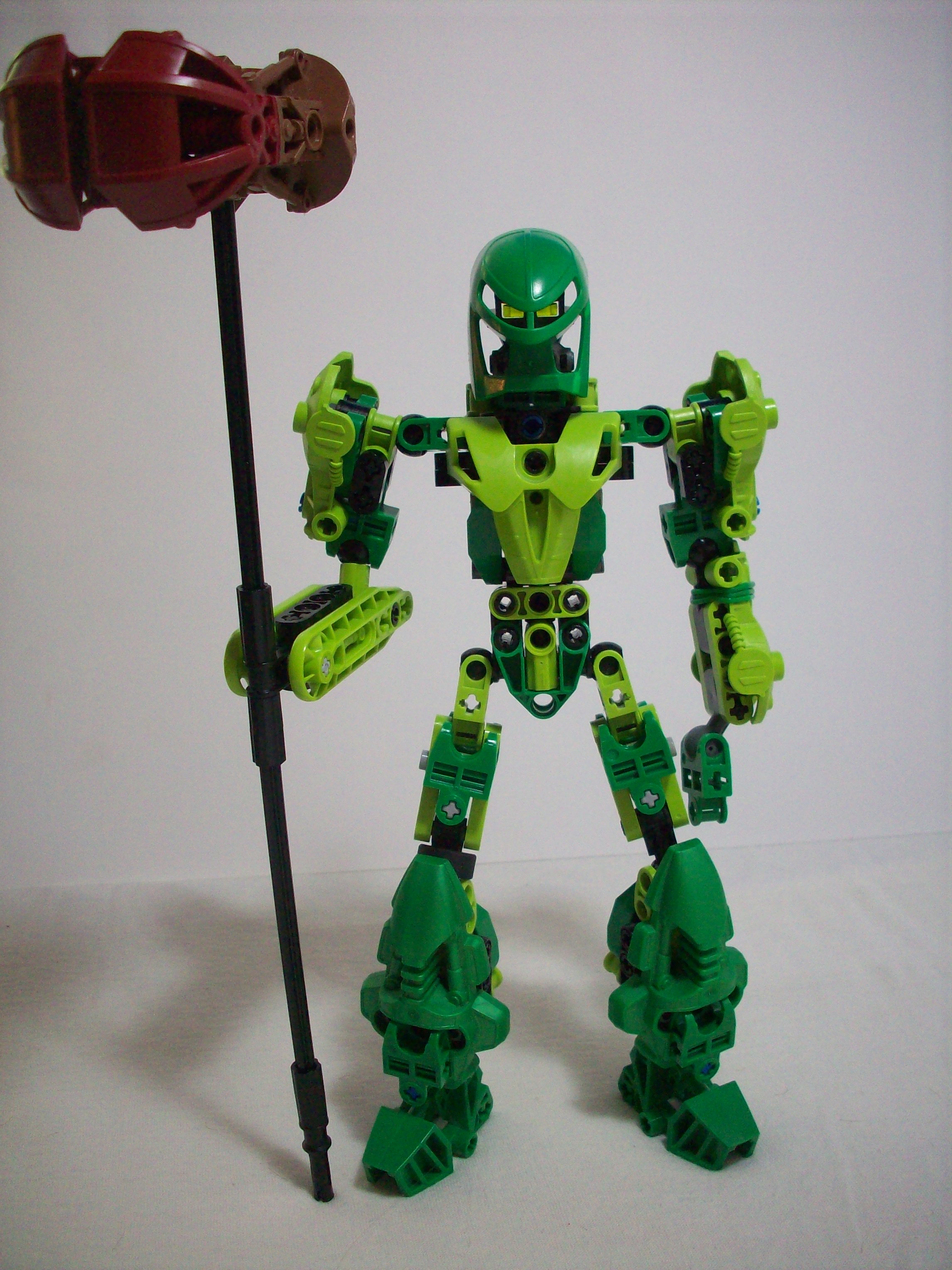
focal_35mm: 37
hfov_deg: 38.7
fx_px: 1357
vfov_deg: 50.1
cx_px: 476
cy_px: 635
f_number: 2.8
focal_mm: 6.2
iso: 160
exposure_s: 1/64
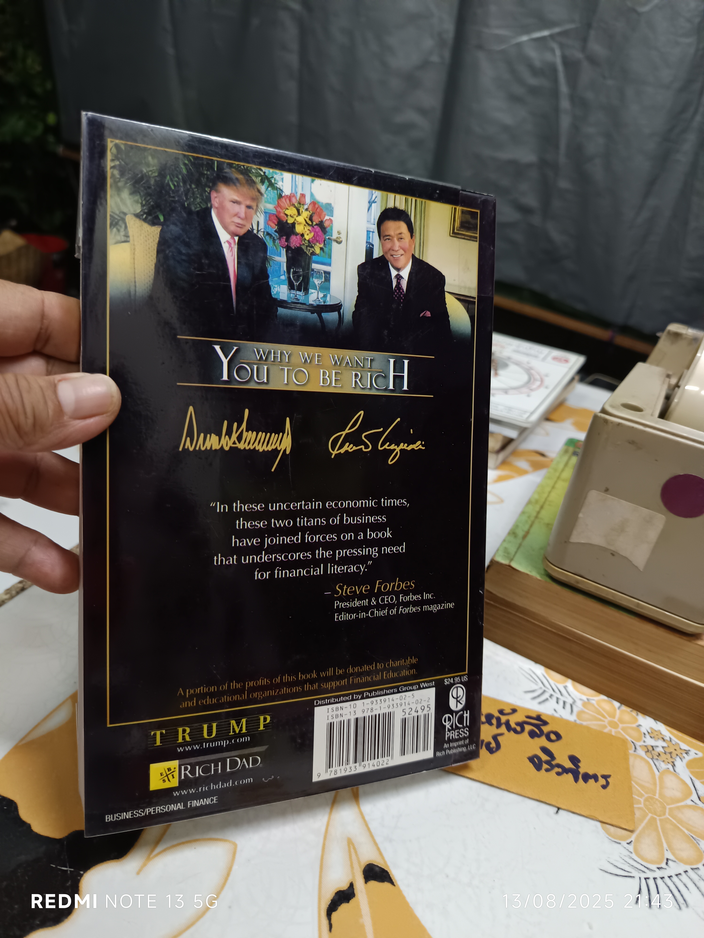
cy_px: 469
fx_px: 651
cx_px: 352
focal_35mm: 24
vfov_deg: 71.6
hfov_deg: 56.8
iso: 1196
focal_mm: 5.31
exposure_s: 1/25
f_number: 1.7
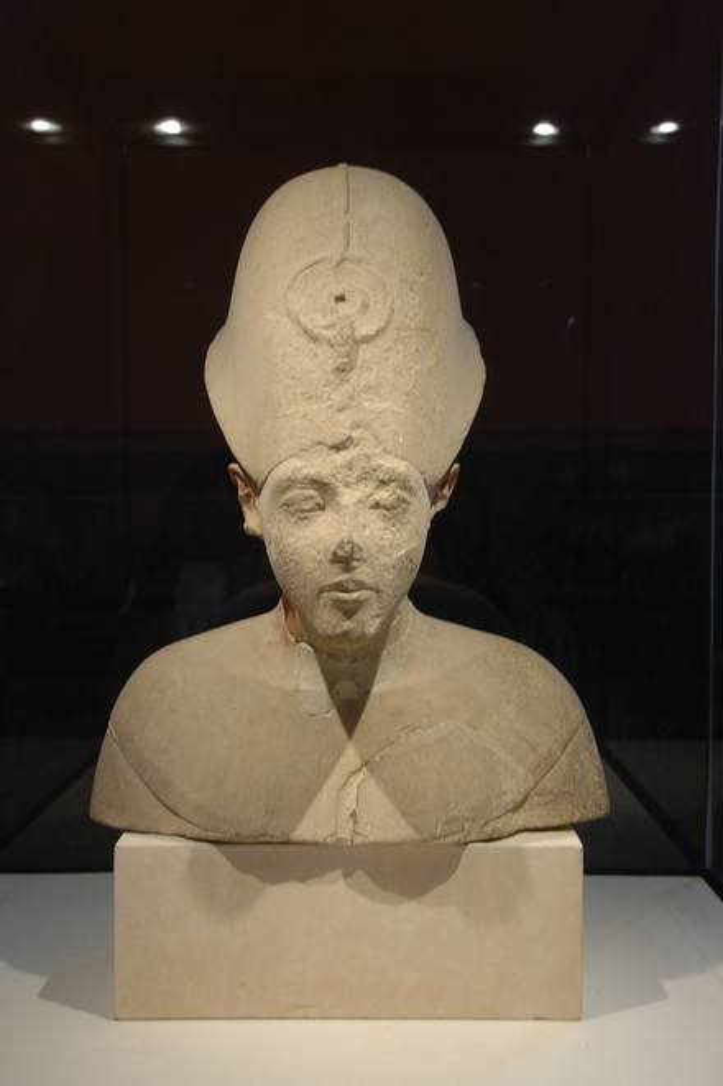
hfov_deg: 28.9
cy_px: 543
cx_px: 362
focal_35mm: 46
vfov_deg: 42.3
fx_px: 1402
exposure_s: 1/13
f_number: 4.2
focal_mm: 31
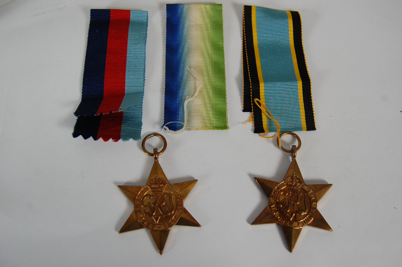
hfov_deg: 55.1
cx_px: 201
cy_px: 134
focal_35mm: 34
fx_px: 385
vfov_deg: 38.3
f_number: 5.6
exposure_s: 1/60
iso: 400
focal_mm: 23
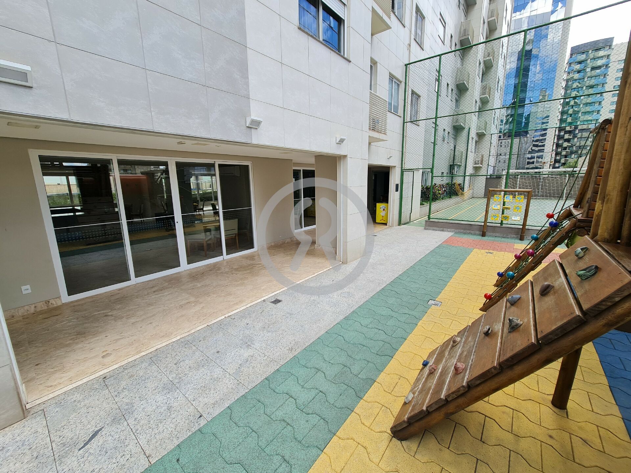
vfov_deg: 89.9
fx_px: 237
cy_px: 236
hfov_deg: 106.2
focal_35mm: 13
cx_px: 316
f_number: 2.2
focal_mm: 2.2
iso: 64
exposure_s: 1/331
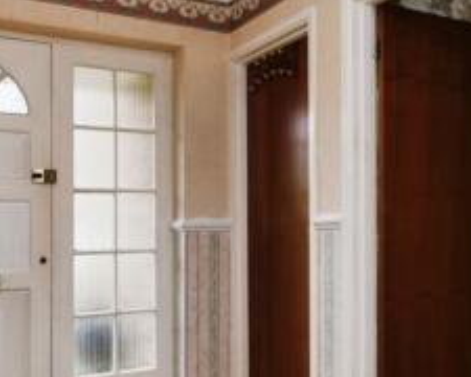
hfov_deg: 44.8
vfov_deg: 36.2
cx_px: 246
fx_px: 572
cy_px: 240
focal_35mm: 41
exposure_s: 1/60
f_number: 10
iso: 800
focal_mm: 15
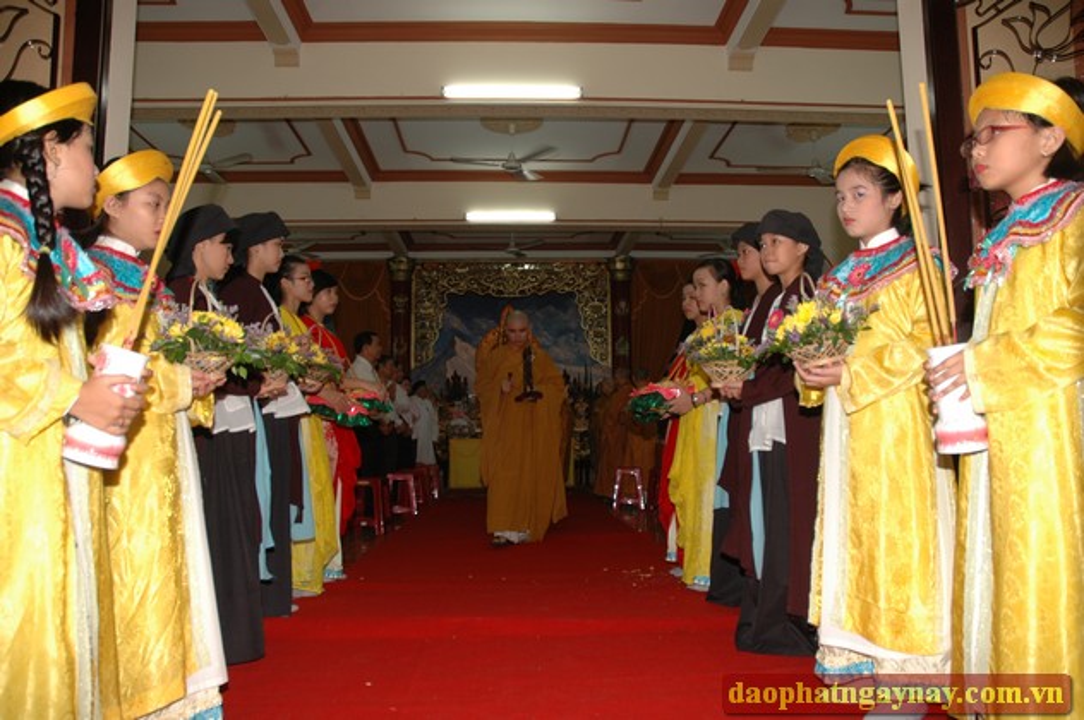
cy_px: 360
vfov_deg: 47.8
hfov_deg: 67.4
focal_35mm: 27
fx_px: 812
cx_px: 542
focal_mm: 18
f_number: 4.5
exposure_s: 1/80
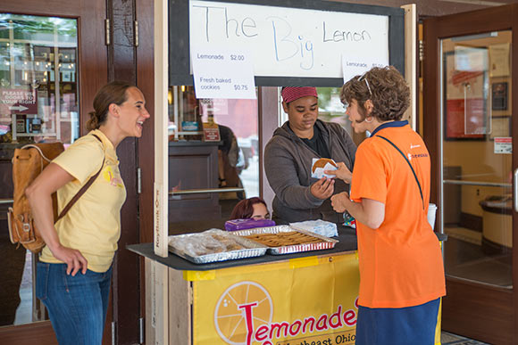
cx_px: 259
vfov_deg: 29.3
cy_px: 172
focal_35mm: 46
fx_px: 662
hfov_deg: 42.7
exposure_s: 1/180
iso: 400
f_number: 2.8
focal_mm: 46
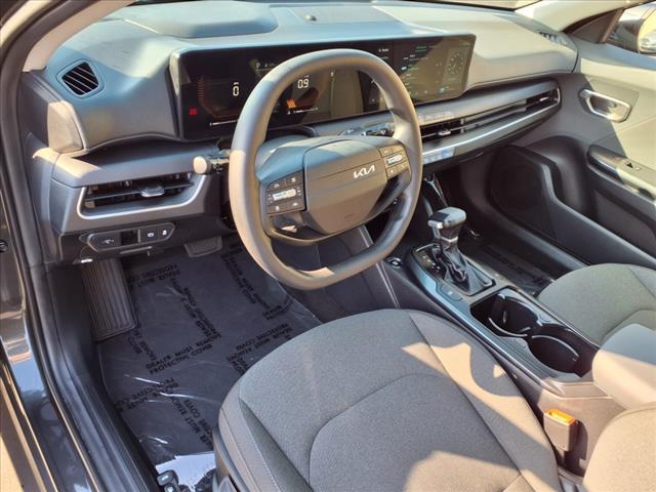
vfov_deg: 51.4
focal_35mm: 27
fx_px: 512
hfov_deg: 65.3
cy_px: 246
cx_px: 328
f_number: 1.9
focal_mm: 3.58
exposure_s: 1/120
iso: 64
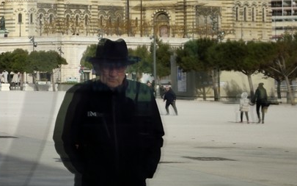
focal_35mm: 201
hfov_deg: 9.9
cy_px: 43
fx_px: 1627
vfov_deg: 6.5
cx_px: -245
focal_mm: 50
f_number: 16
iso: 200
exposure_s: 1/200
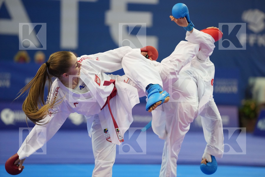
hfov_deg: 10.3
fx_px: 1472
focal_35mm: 200
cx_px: 132
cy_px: 88
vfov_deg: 6.9
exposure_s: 1/1000
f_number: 2.8
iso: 3200
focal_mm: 200
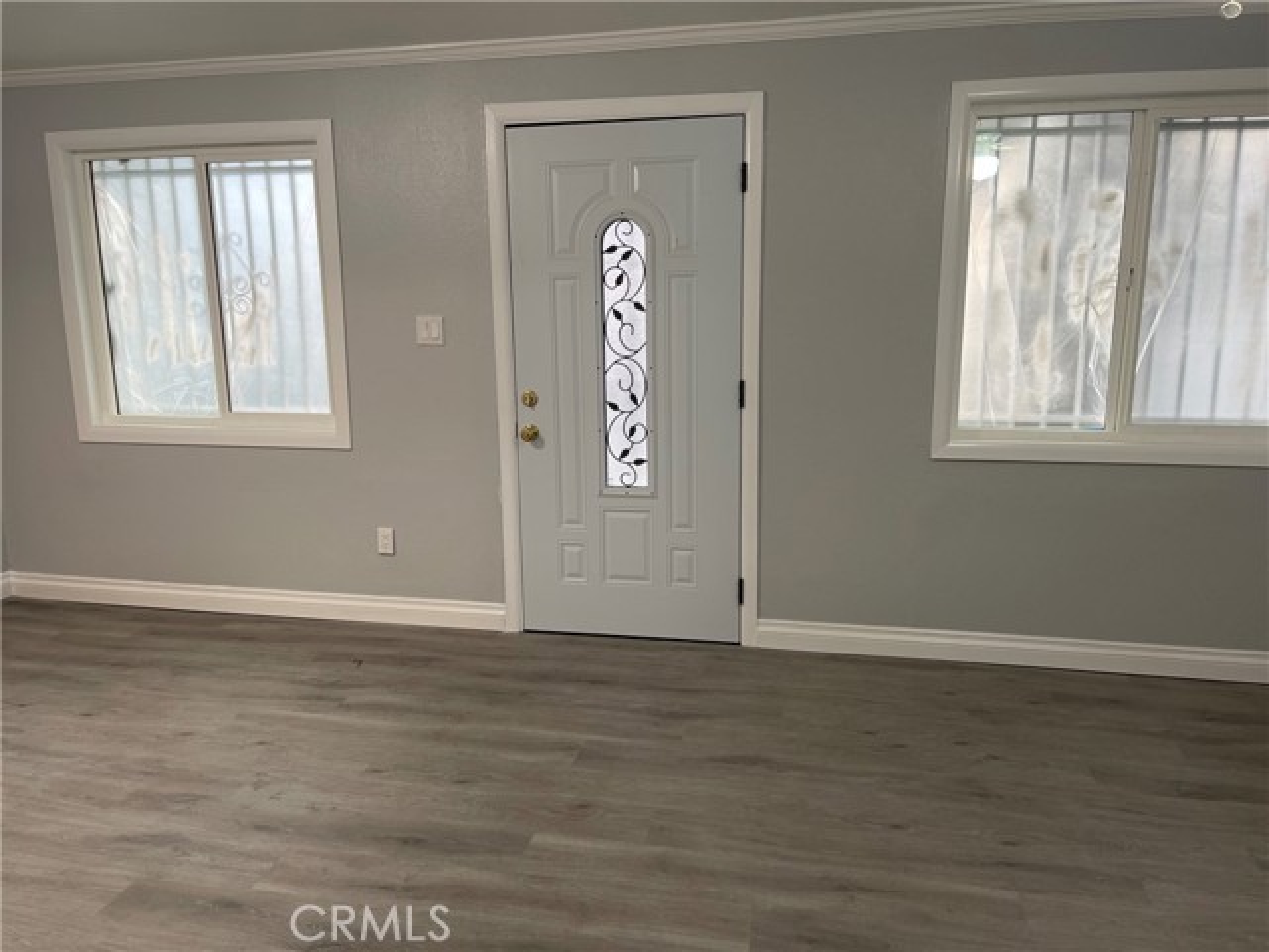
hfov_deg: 67.3
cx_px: 634
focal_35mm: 26
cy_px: 476
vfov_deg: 53.1
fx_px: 953
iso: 80
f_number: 1.6
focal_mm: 5.1
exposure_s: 1/60
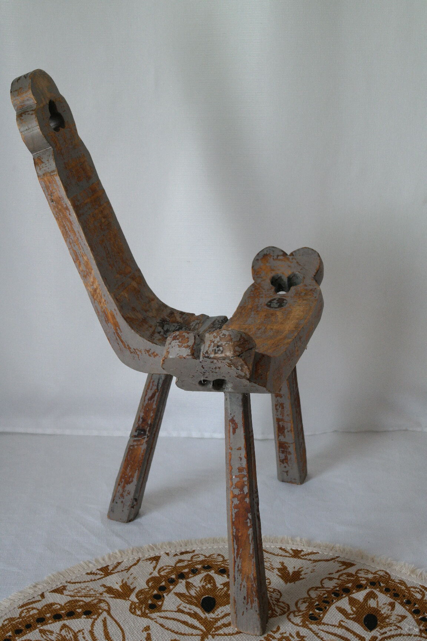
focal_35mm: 58
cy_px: 320
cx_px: 214
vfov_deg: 34.5
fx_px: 1032
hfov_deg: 23.4
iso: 800
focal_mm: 38
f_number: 5
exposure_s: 1/60
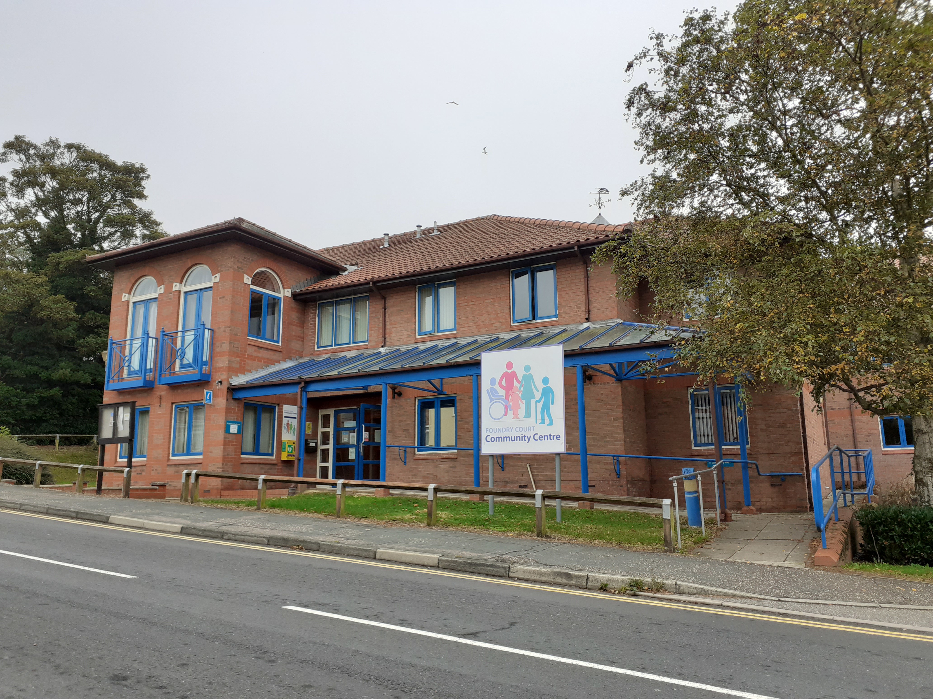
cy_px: 350
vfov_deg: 51.4
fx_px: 728
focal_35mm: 27
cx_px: 466
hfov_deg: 65.3
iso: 40
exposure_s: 1/475
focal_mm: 3.6
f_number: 1.9
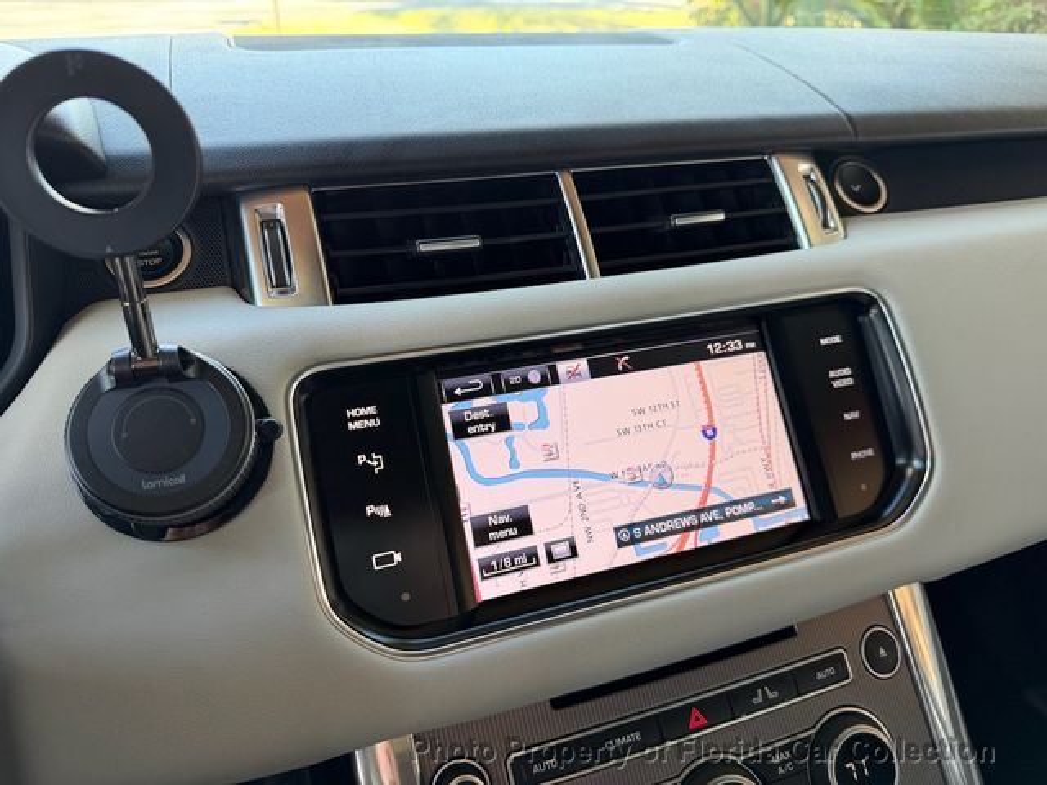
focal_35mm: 24
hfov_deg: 71.6
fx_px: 726
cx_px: 524
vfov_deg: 56.8
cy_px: 392
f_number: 1.78
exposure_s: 1/121
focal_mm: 6.76
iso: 100
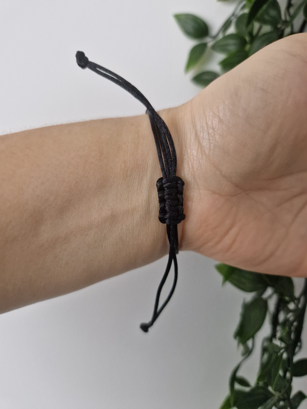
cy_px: 204
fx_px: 272
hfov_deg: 58.9
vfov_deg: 73.9
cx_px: 154
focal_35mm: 23
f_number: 1.8
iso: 100
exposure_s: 1/100
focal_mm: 5.4
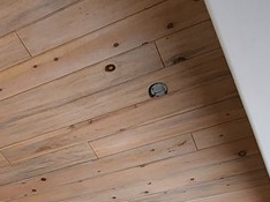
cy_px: 381
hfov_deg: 32.6
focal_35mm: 57
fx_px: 444
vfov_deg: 18.7
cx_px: 44
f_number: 2.2
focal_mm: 2.2
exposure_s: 1/40
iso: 320
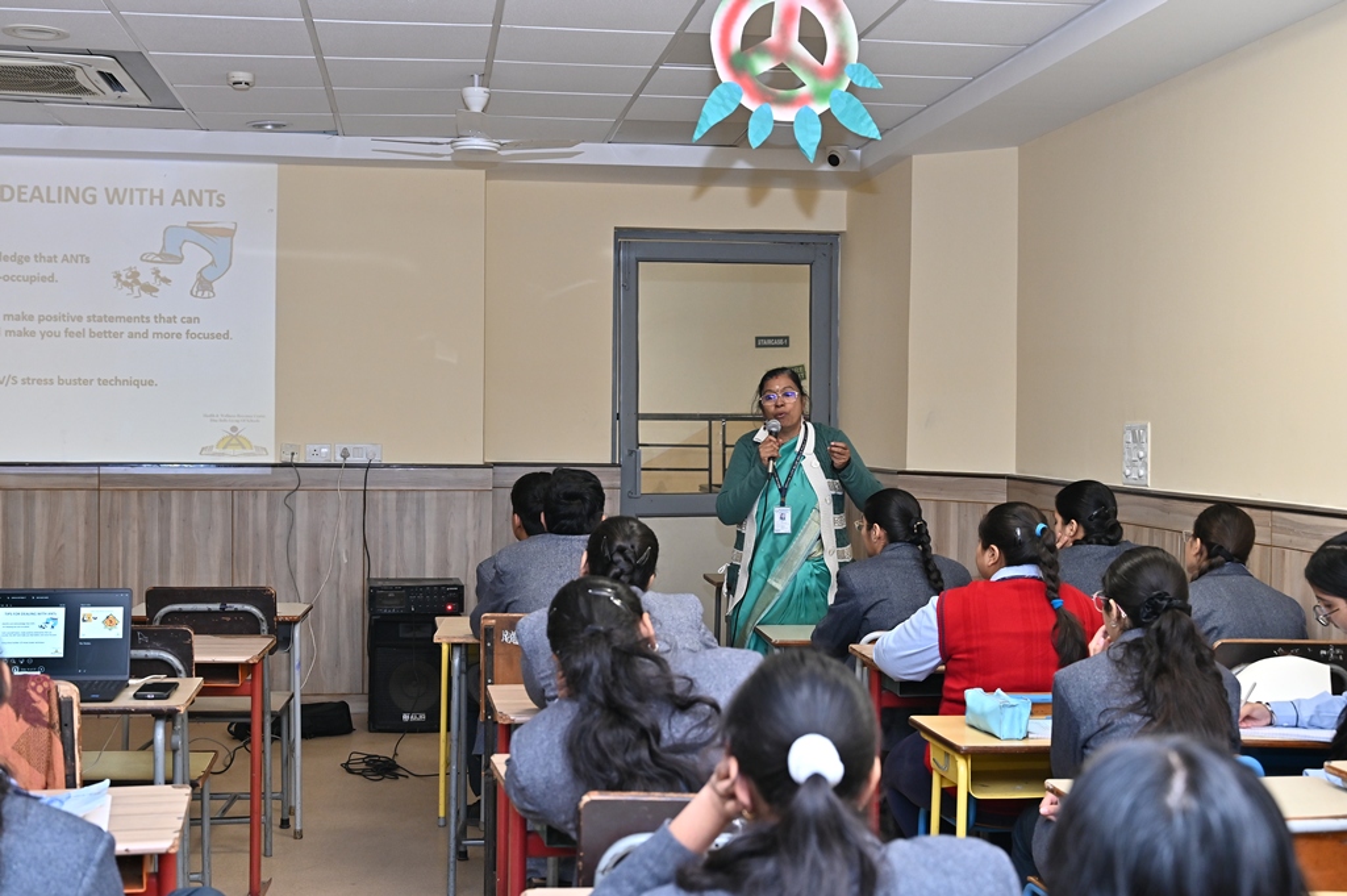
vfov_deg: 29.8
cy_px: 448
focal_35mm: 45
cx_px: 674
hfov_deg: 43.6
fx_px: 1682
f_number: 5
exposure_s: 1/100
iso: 800
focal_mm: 45
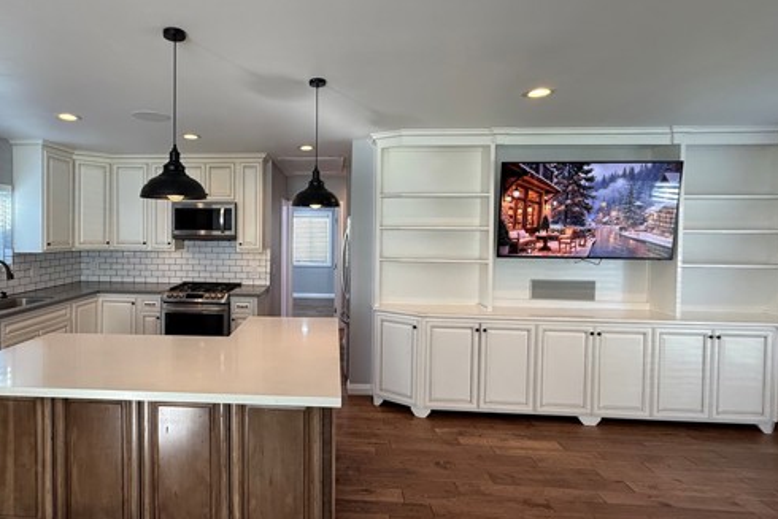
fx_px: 411
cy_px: 240
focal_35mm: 19
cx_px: 303
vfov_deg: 64.5
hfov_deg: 85.6
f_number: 2.2
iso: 200
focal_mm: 2.22
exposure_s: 1/120
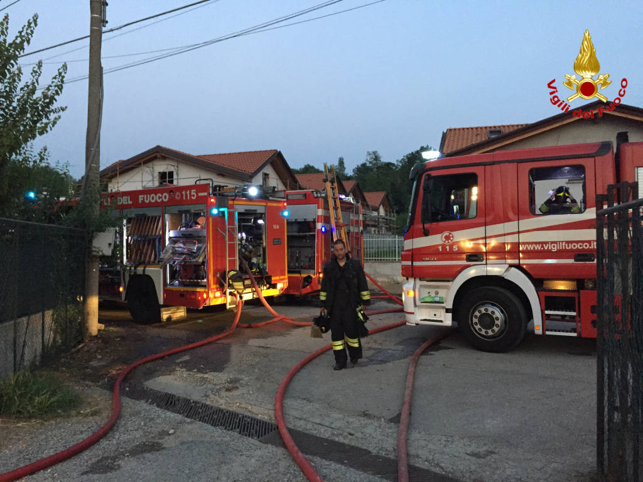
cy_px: 241
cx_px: 322
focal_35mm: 29
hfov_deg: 61.7
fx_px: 539
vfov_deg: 48.2
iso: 250
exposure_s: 1/30
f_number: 2.2
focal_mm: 4.15
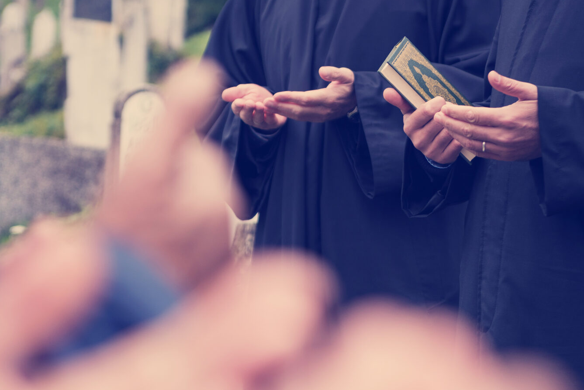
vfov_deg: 10.2
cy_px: 266
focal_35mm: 134
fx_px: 2175
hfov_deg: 15.3
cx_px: 245
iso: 200
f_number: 3.2
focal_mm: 70
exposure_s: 1/400
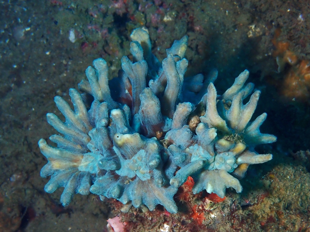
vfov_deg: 14.8
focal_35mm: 100
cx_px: 155
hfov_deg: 19.6
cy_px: 116
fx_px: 896
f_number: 6.3
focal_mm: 18
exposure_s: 1/200
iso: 200
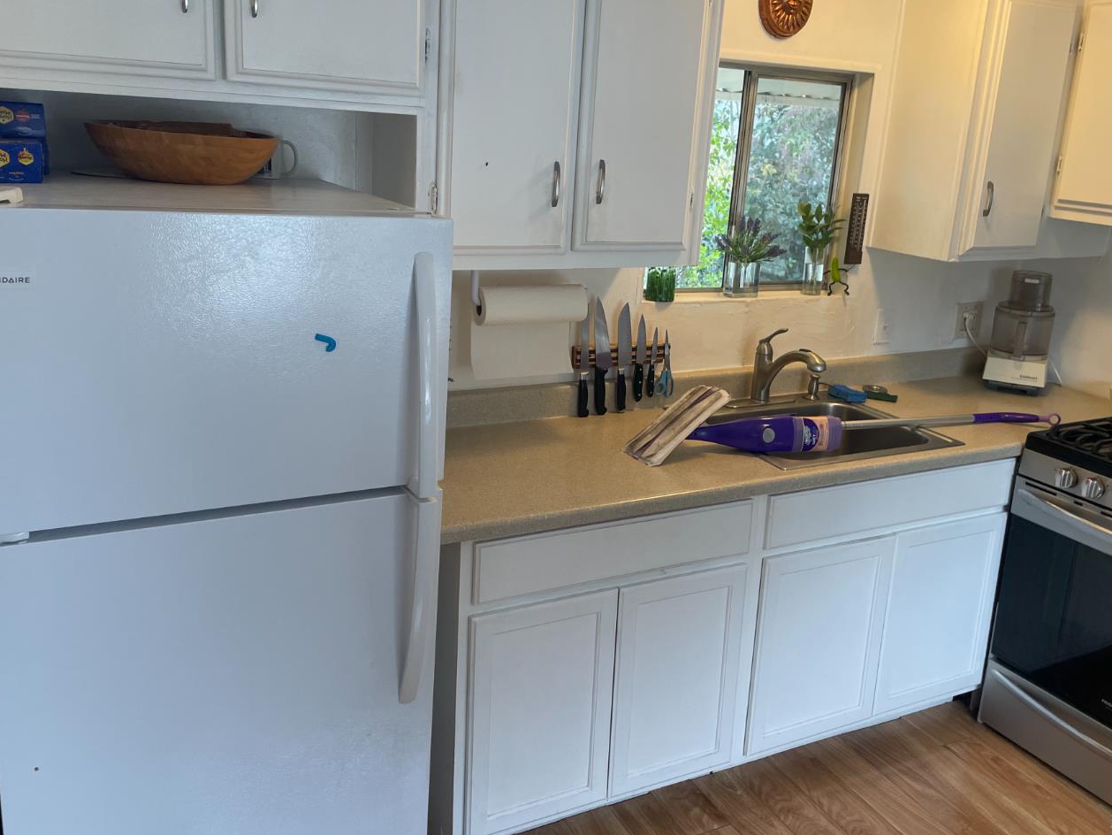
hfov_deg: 58.3
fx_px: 996
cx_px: 593
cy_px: 365
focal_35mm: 31
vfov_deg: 45.4
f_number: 1.6
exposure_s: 1/120
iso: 100
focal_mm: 4.2
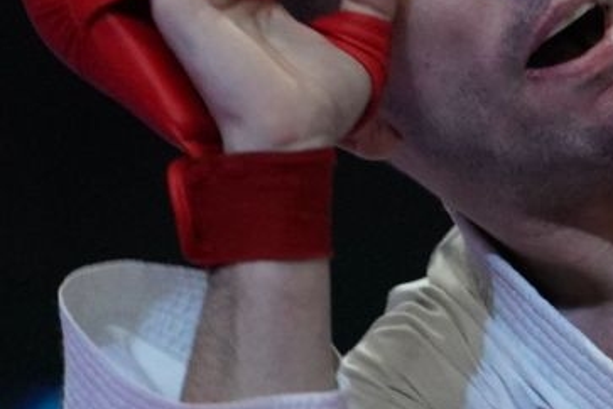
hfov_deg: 2.1
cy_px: 103
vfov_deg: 1.4
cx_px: 1425
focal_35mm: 993
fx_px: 16907
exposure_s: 1/1000
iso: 4000
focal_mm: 200
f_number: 2.8
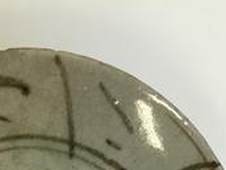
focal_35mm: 103
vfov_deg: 13.4
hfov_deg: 18.9
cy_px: 266
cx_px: 45
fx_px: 673
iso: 50
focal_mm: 4.15
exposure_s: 1/33
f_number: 2.2
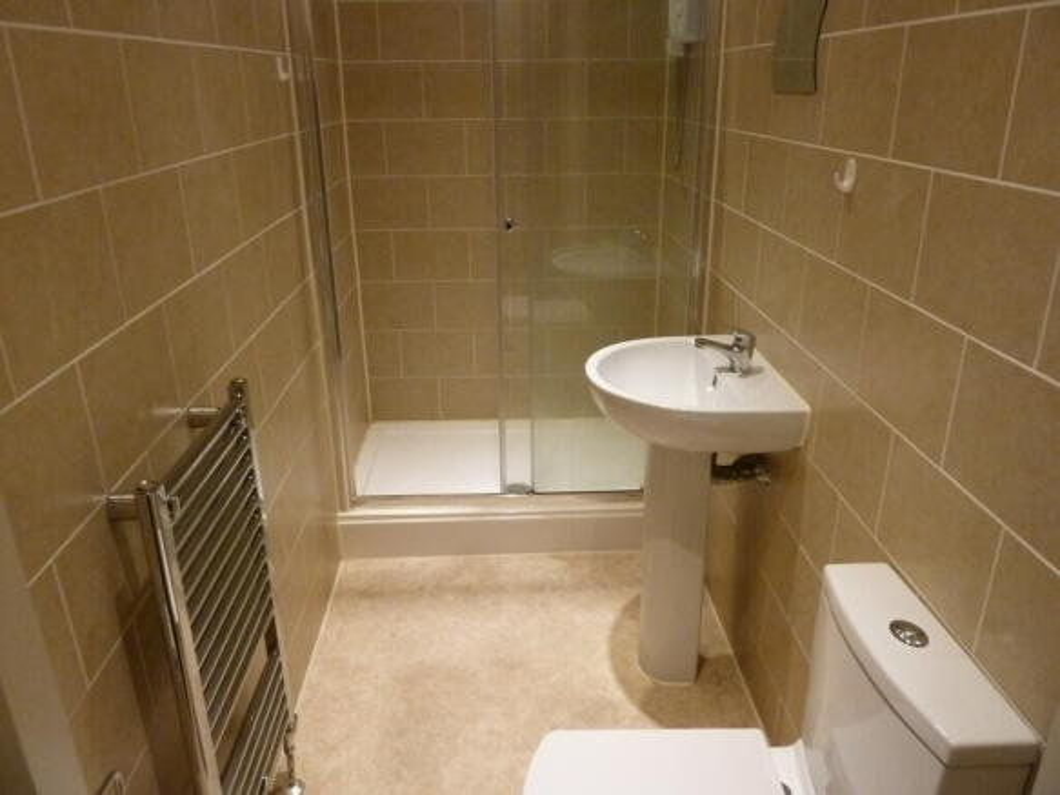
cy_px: 398
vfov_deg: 54.9
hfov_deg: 69.4
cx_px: 530
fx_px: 765
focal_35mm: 25
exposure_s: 1/30
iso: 400
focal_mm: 4.1
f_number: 3.3
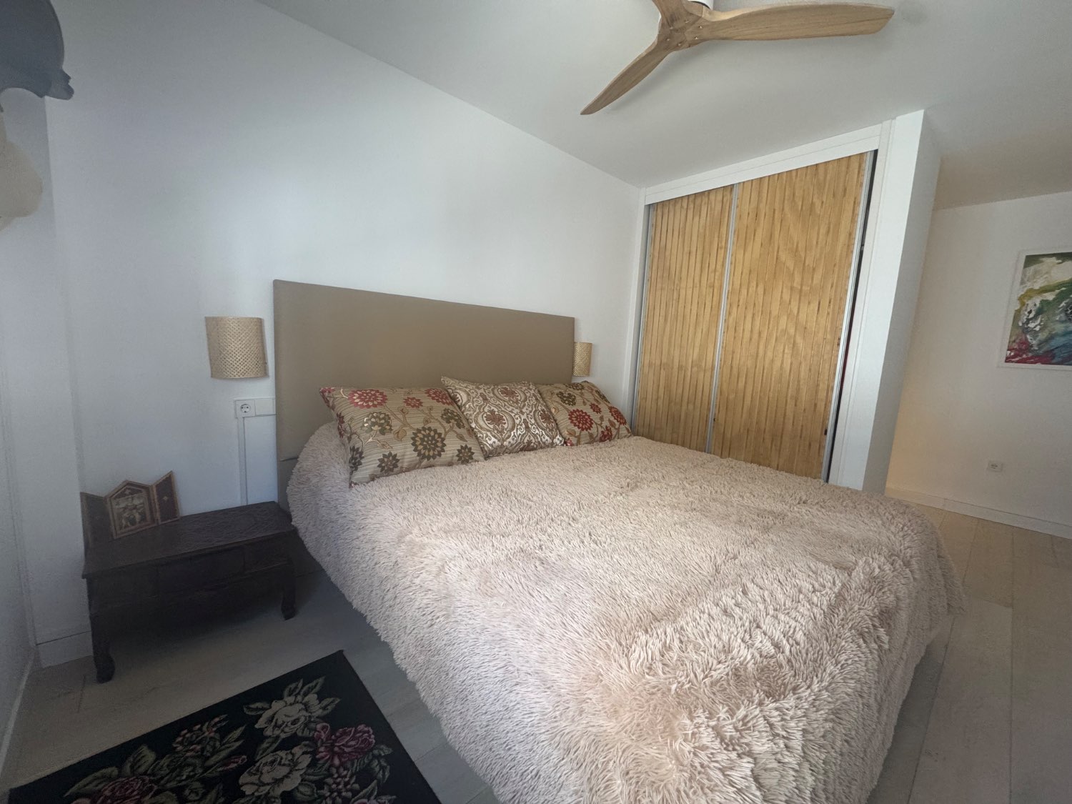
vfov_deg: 85.7
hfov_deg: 102.1
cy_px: 402
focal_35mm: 14
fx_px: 434
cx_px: 536
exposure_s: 1/99
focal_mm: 2.22
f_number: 2.2
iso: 200
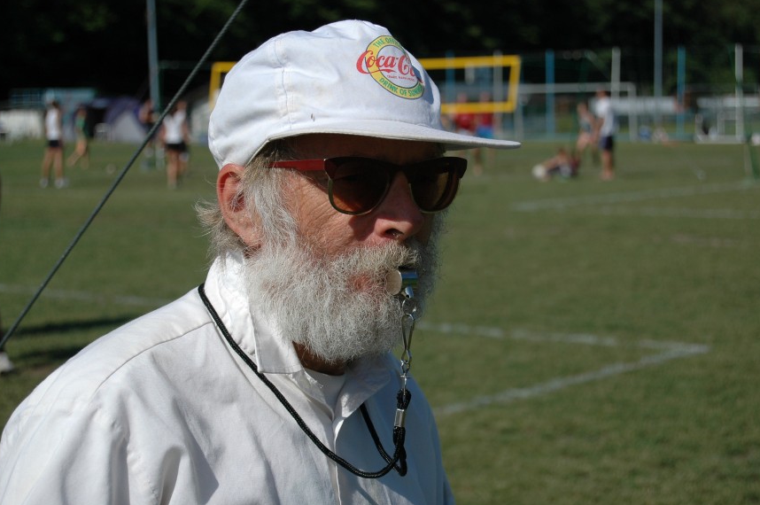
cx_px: 373
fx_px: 1825
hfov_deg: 23.5
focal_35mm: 87
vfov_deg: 15.8
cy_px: 256
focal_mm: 55
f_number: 5.6
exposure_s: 1/1600
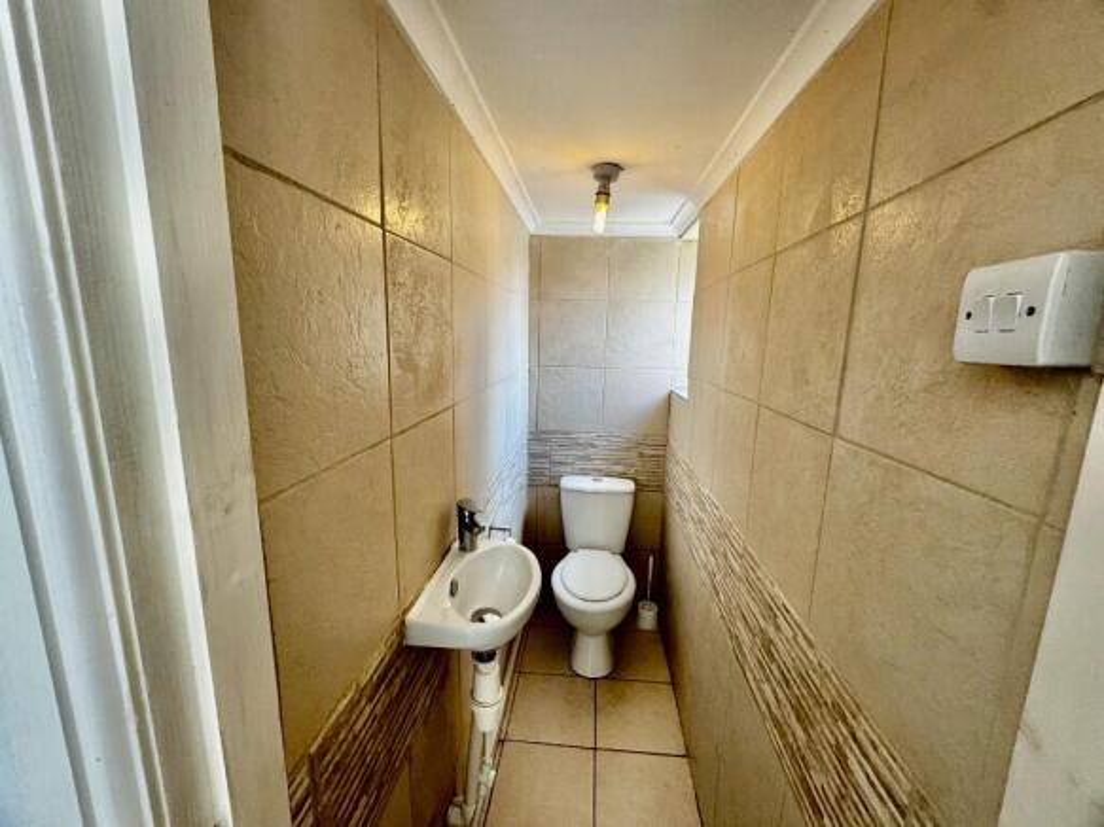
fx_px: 446
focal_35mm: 14
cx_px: 552
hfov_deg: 102.1
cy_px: 414
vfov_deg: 85.7
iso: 125
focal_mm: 2.22
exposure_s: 1/100
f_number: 2.2
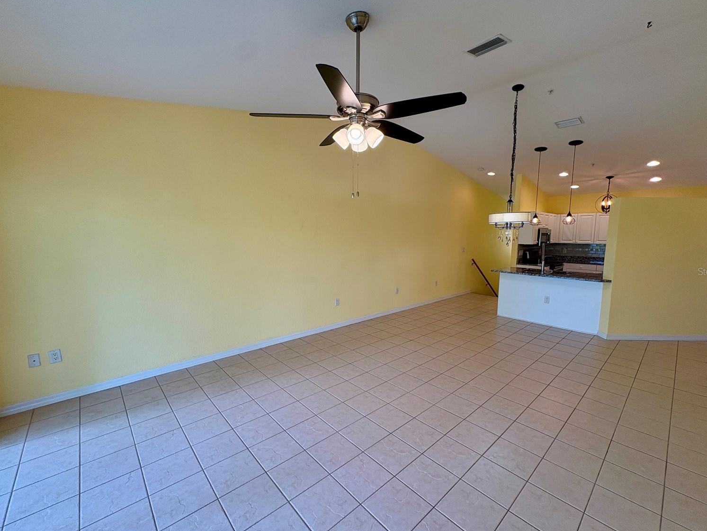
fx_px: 306
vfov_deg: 81.7
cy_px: 271
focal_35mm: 15
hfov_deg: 98.1
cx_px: 364
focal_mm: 2.22
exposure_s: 1/120
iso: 100
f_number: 2.2
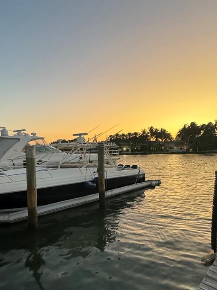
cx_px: 100
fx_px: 201
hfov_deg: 56.7
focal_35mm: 24
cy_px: 163
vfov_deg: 71.3
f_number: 2.2
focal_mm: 2.22
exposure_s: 1/60
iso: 1250
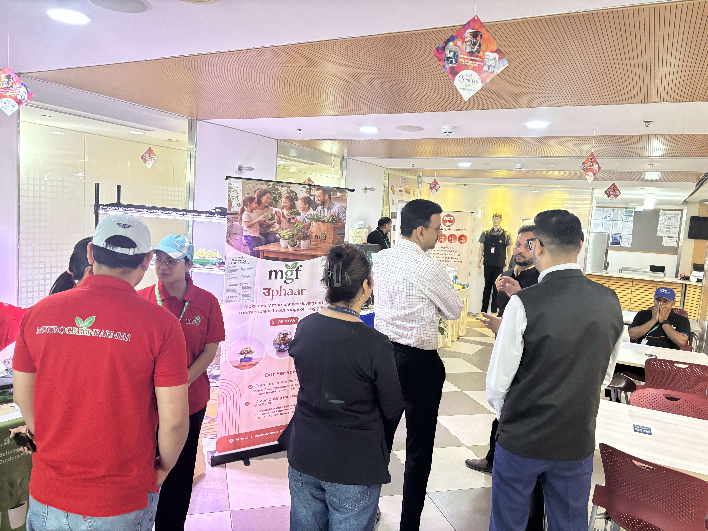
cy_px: 266
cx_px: 354
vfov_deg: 53.1
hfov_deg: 67.3
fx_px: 532
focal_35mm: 26
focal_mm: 5.96
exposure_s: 1/50
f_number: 1.6
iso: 500
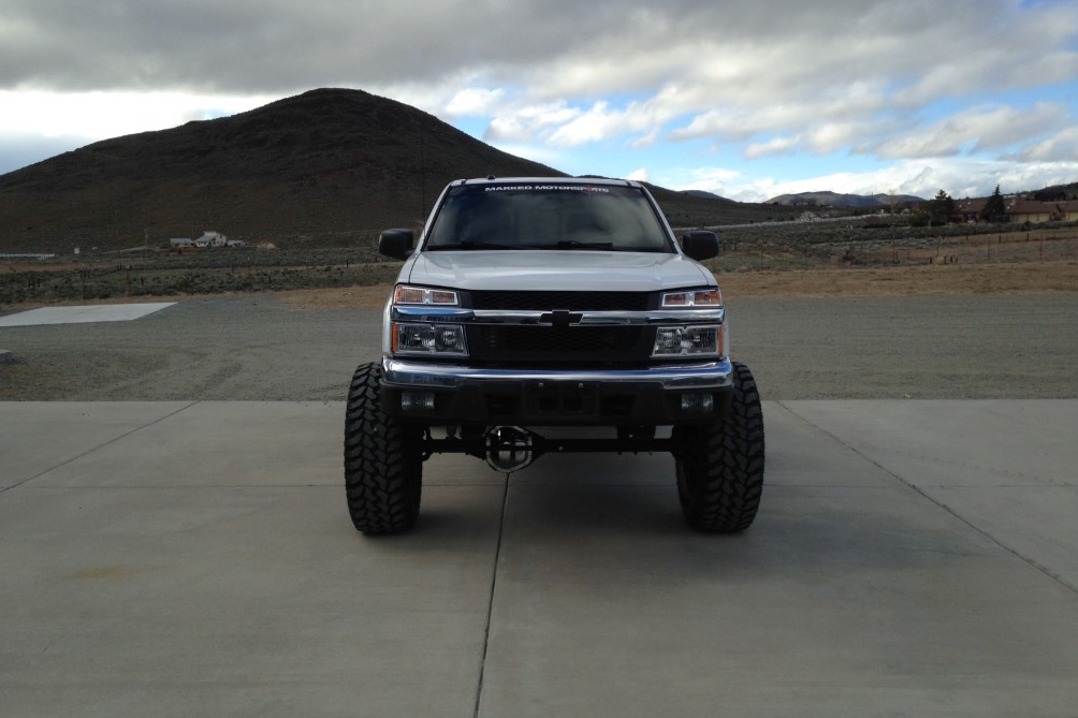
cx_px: 535
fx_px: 1048
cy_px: 340
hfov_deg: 54.4
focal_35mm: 35
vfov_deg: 37.8
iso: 50
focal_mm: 4.12
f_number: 2.4
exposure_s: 1/951
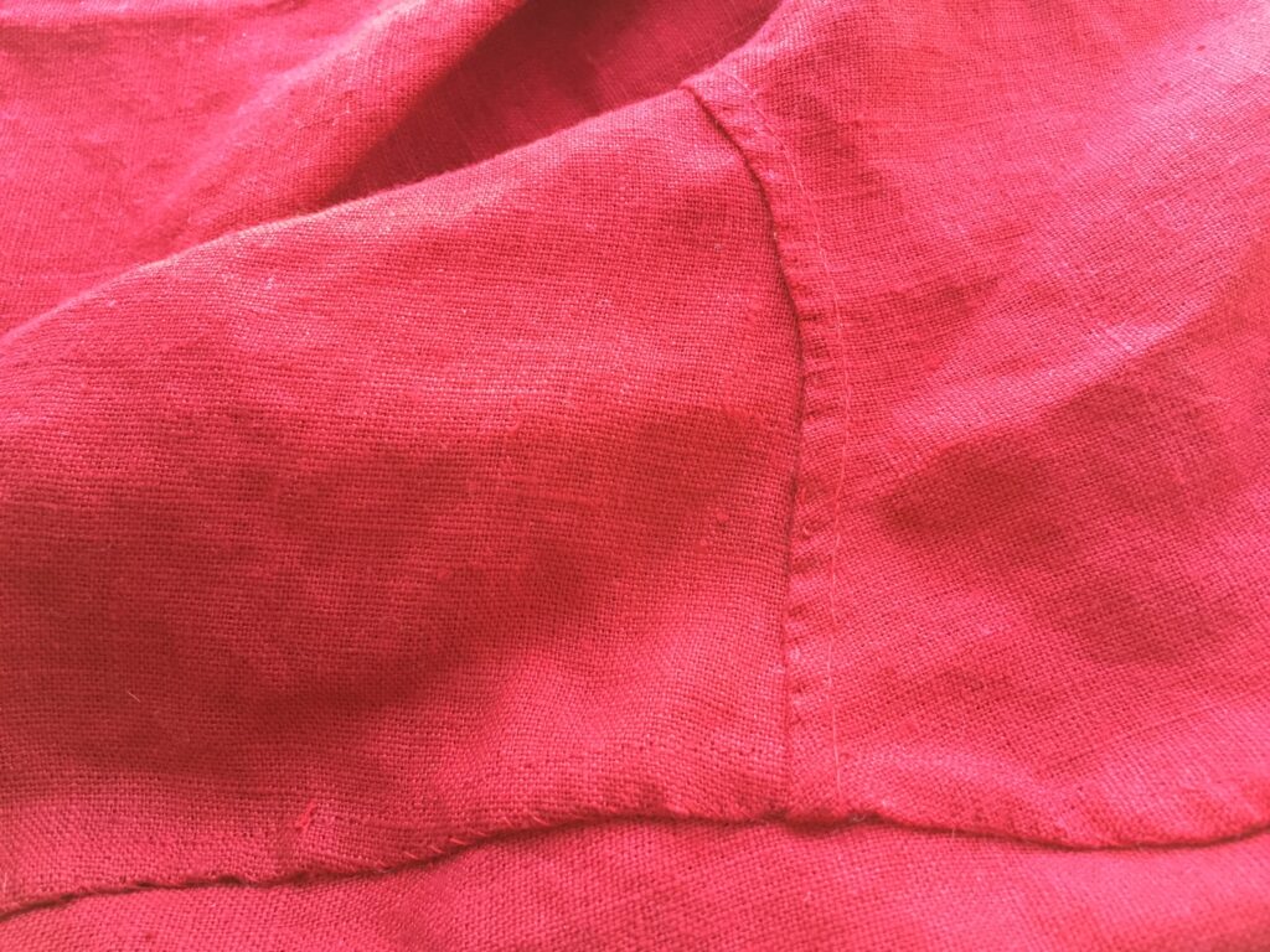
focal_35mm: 29
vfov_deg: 48.2
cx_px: 635
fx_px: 1064
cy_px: 476
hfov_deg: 61.7
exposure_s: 1/30
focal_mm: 4.15
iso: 125
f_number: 2.2
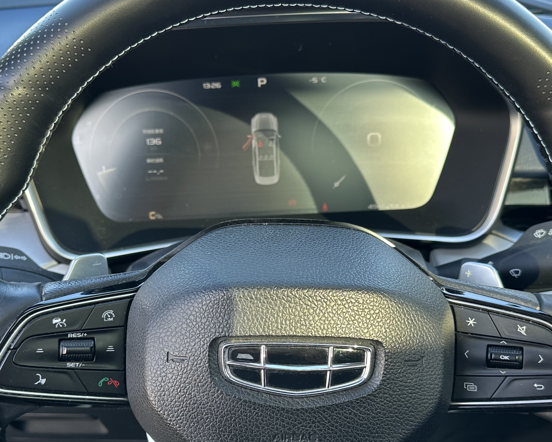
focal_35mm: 46
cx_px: 265
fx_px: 752
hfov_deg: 40.3
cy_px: 289
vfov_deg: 32.5
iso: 80
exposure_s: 1/121
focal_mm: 6.86
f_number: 1.78
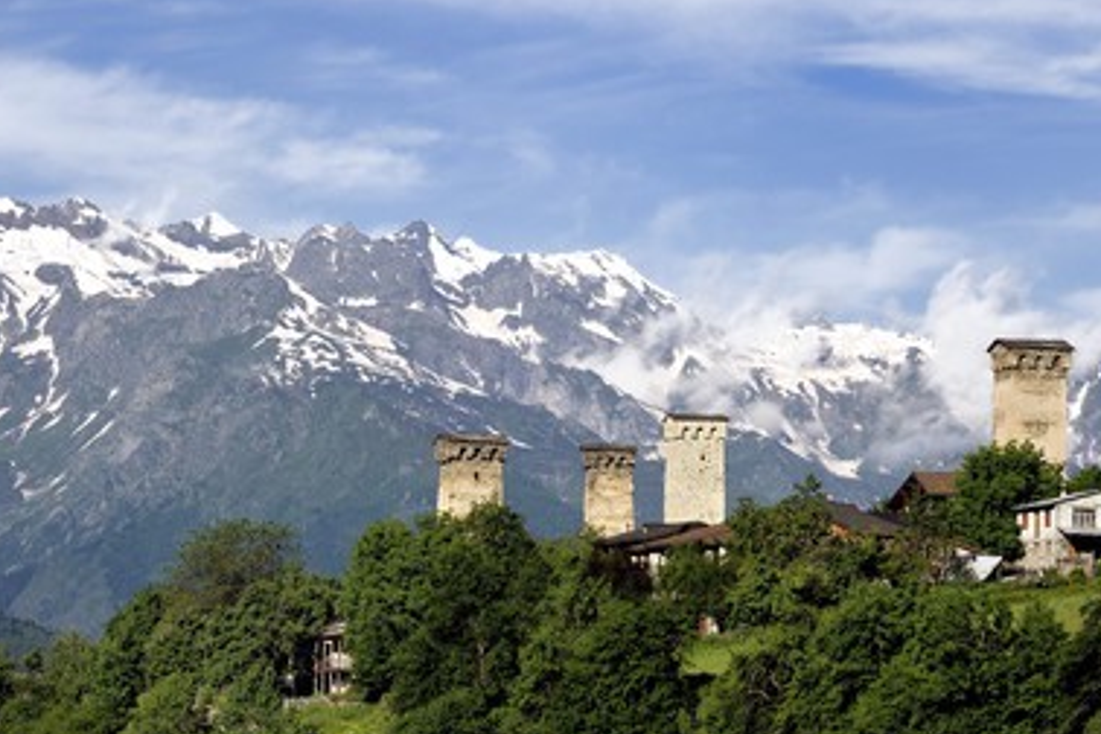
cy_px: 393
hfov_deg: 9.3
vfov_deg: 6.2
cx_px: 550
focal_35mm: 222
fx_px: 6789
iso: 200
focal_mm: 200
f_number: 16
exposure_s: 1/250
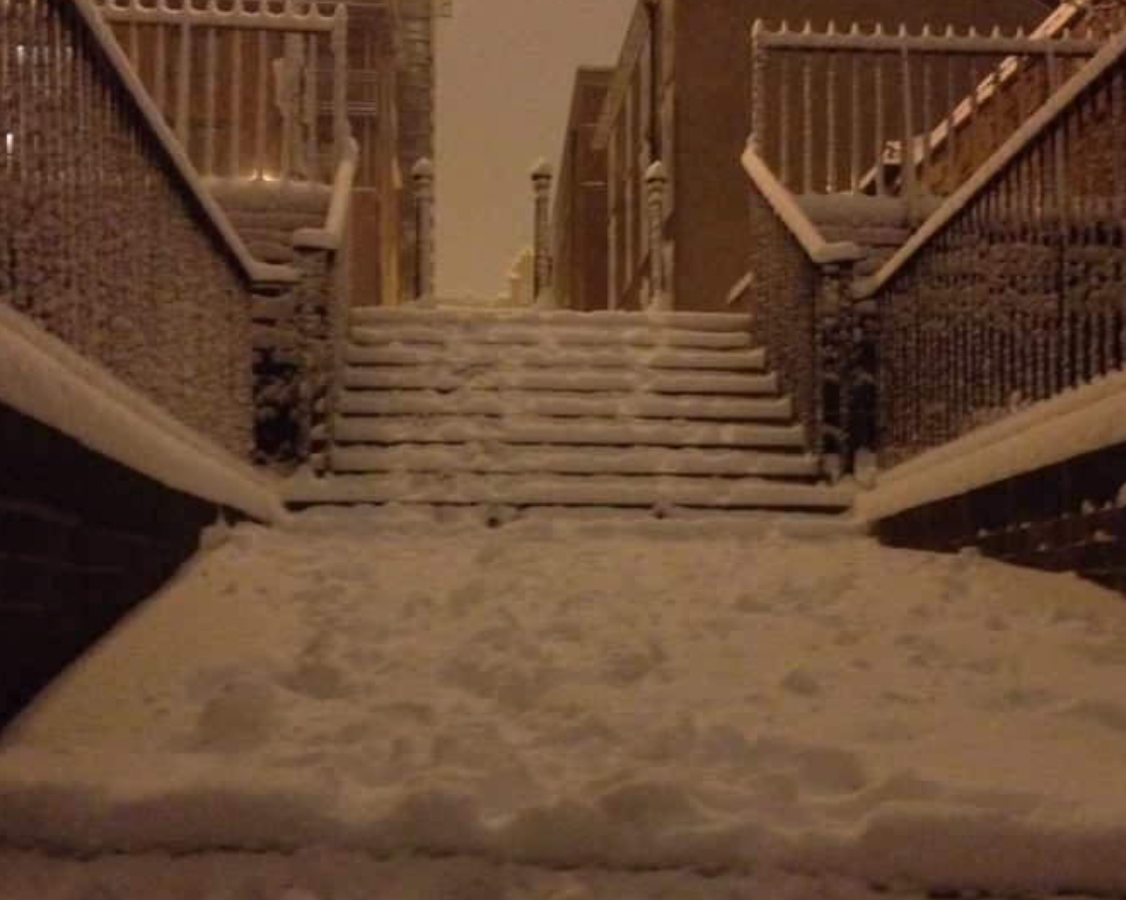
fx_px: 1766
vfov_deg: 28.6
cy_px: 494
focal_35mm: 53
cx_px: 594
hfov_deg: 35.4
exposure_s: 1/15
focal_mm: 4.28
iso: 800
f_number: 2.4
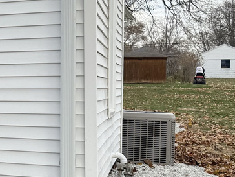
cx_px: -194
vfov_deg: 15.6
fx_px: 645
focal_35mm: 95
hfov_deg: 16.9
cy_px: 79
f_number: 1.78
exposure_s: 1/1980
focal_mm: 6.76
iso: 80
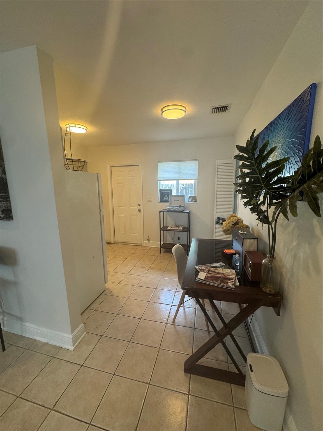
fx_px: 174
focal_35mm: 14
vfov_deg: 102.1
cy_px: 216
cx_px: 162
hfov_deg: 85.7
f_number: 2.2
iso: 160
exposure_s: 1/120
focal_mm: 2.22
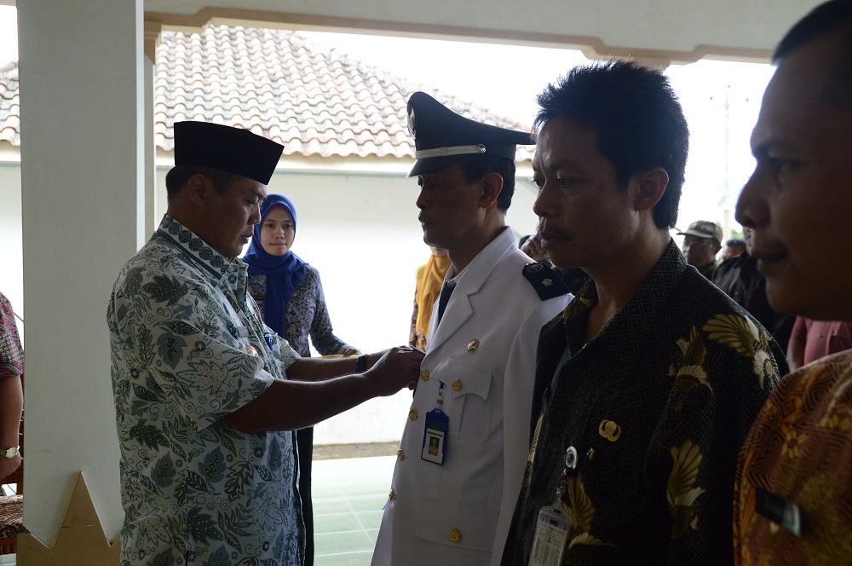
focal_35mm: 33
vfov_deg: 39.9
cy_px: 283
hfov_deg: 57.3
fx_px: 780
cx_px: 426
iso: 400
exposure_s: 1/100
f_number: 5
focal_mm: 22
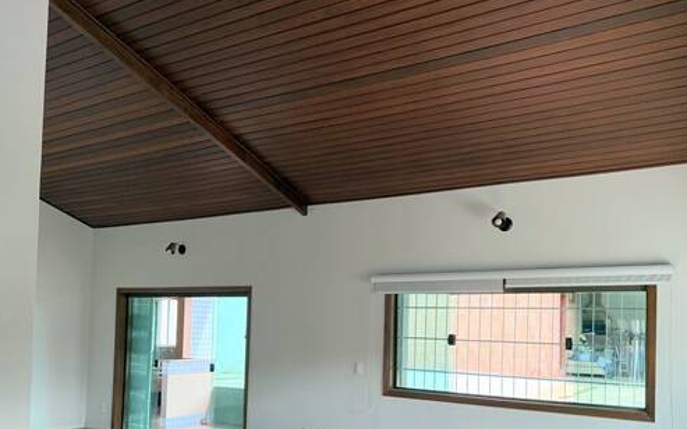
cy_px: 316
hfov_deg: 58.0
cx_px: 302
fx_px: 618
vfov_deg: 37.5
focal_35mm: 33
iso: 125
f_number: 1.78
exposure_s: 1/196
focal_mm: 6.76
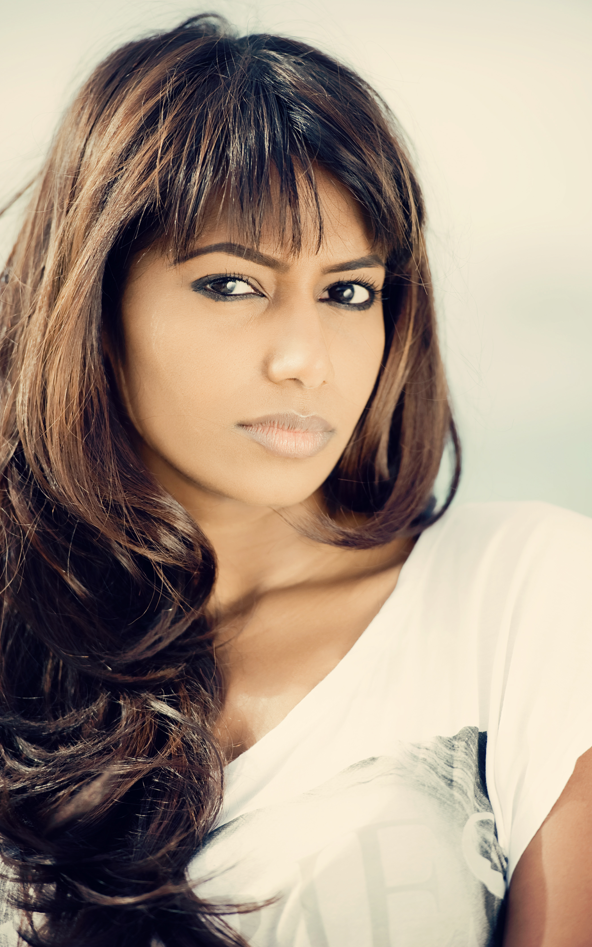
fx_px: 5266
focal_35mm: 204
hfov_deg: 6.4
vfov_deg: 10.3
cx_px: 309
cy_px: 474
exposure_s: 1/1000
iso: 200
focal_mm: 200
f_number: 2.8
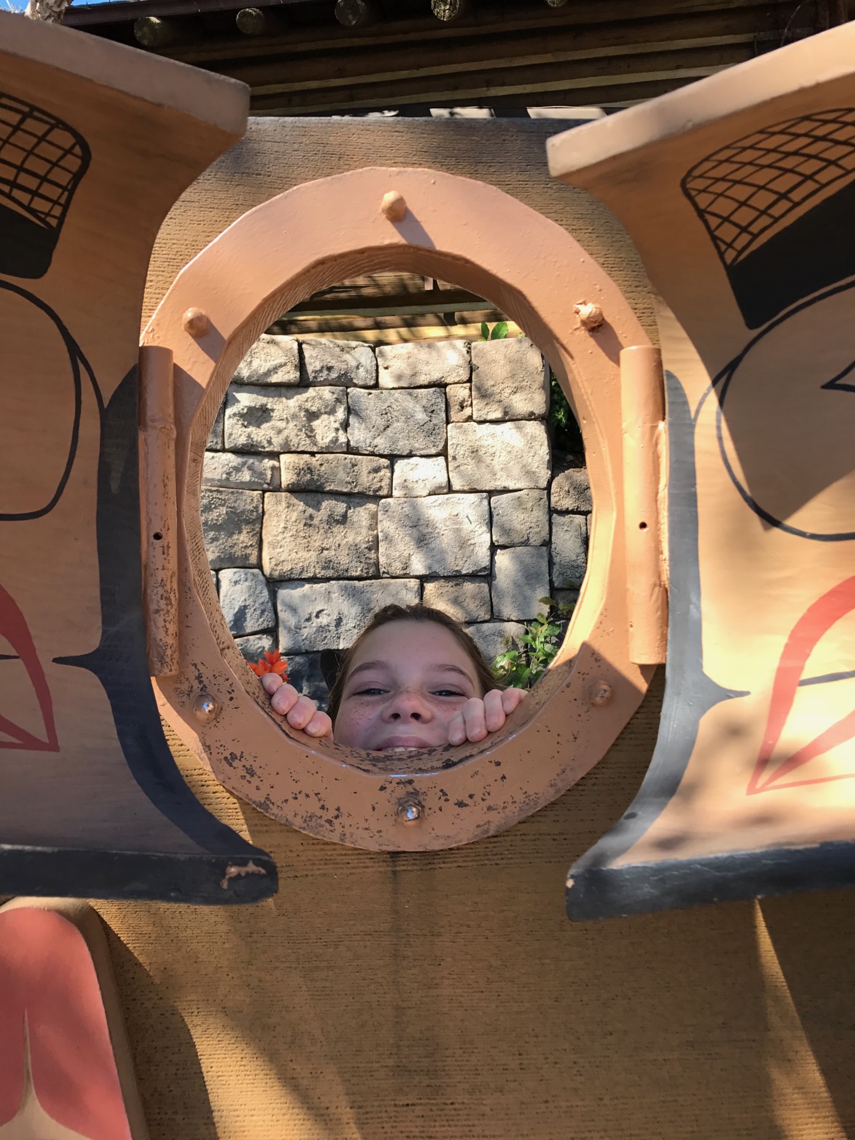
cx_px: 428
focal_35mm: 28
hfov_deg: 49.7
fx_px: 922
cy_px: 570
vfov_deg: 63.4
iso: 20
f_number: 1.8
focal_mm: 3.99
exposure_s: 1/634
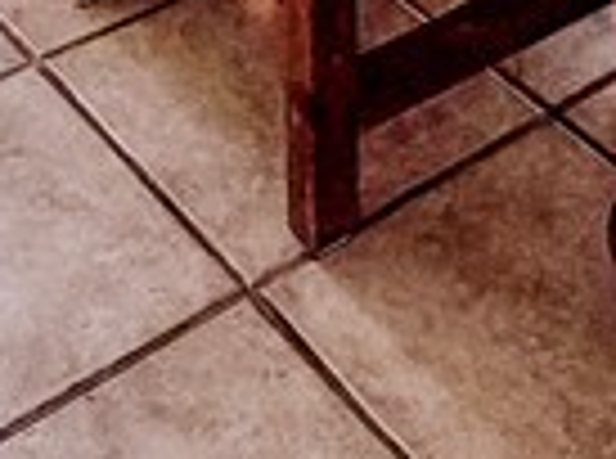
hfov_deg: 18.8
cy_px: -1008
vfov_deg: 9.8
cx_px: 279
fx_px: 1864
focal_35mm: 105
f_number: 2.2
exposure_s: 1/120
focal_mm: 2.22
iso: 125
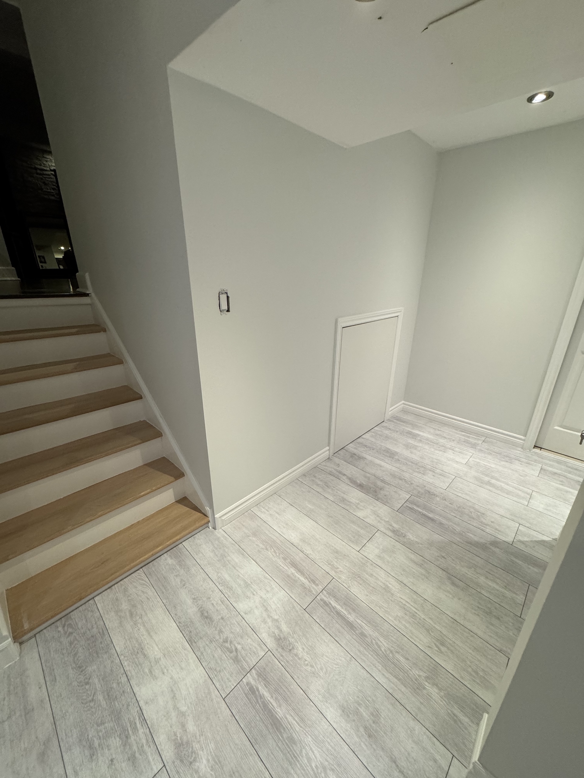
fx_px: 315
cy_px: 389
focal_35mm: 14
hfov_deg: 85.7
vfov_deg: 102.1
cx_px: 292
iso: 250
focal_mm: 2.22
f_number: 2.2
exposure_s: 1/120
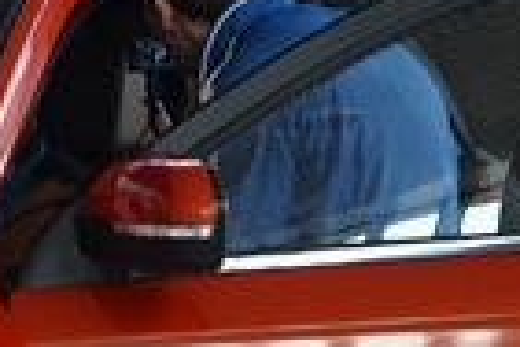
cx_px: -162
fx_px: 4189
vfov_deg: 4.7
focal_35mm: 290
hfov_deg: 7.0
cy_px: 338
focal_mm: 34
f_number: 4.2
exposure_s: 1/50
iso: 100
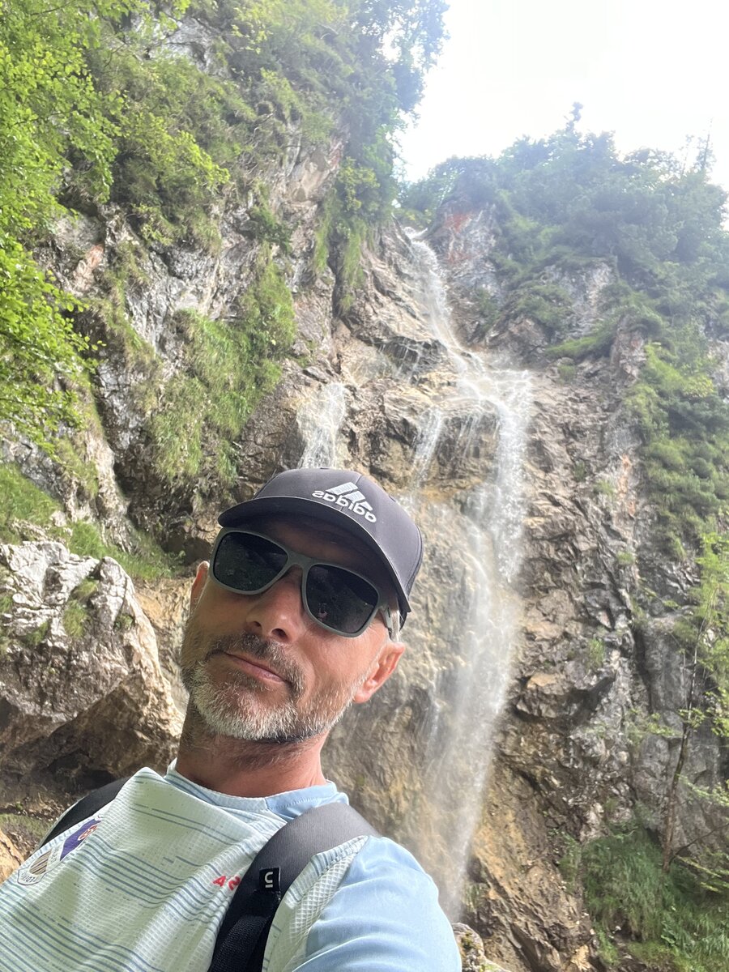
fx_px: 842
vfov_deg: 60.0
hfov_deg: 46.8
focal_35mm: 30
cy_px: 486
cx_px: 364
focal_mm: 2.71
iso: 64
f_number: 2.2
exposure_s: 1/121
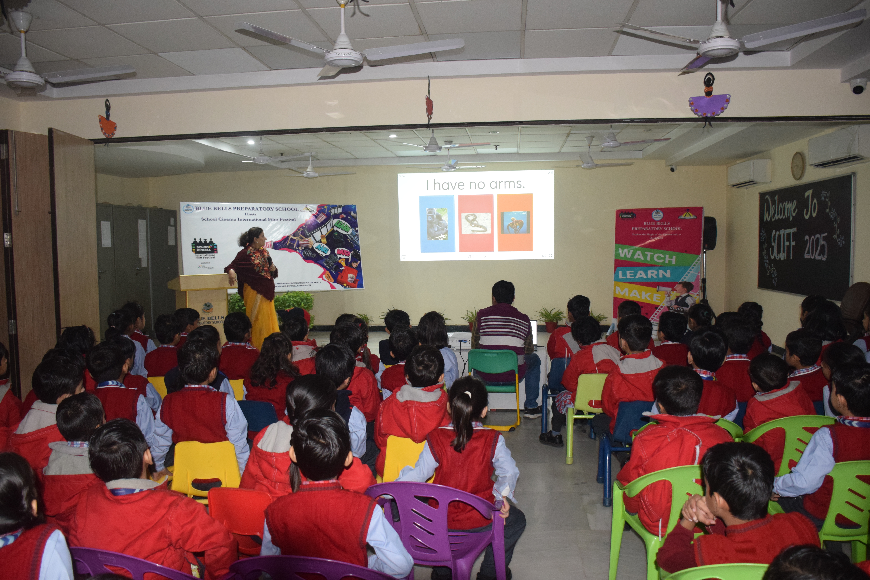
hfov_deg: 67.4
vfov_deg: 47.9
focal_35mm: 27
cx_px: 435
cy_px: 290
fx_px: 652
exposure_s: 1/60
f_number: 3.5
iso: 2000
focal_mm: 18
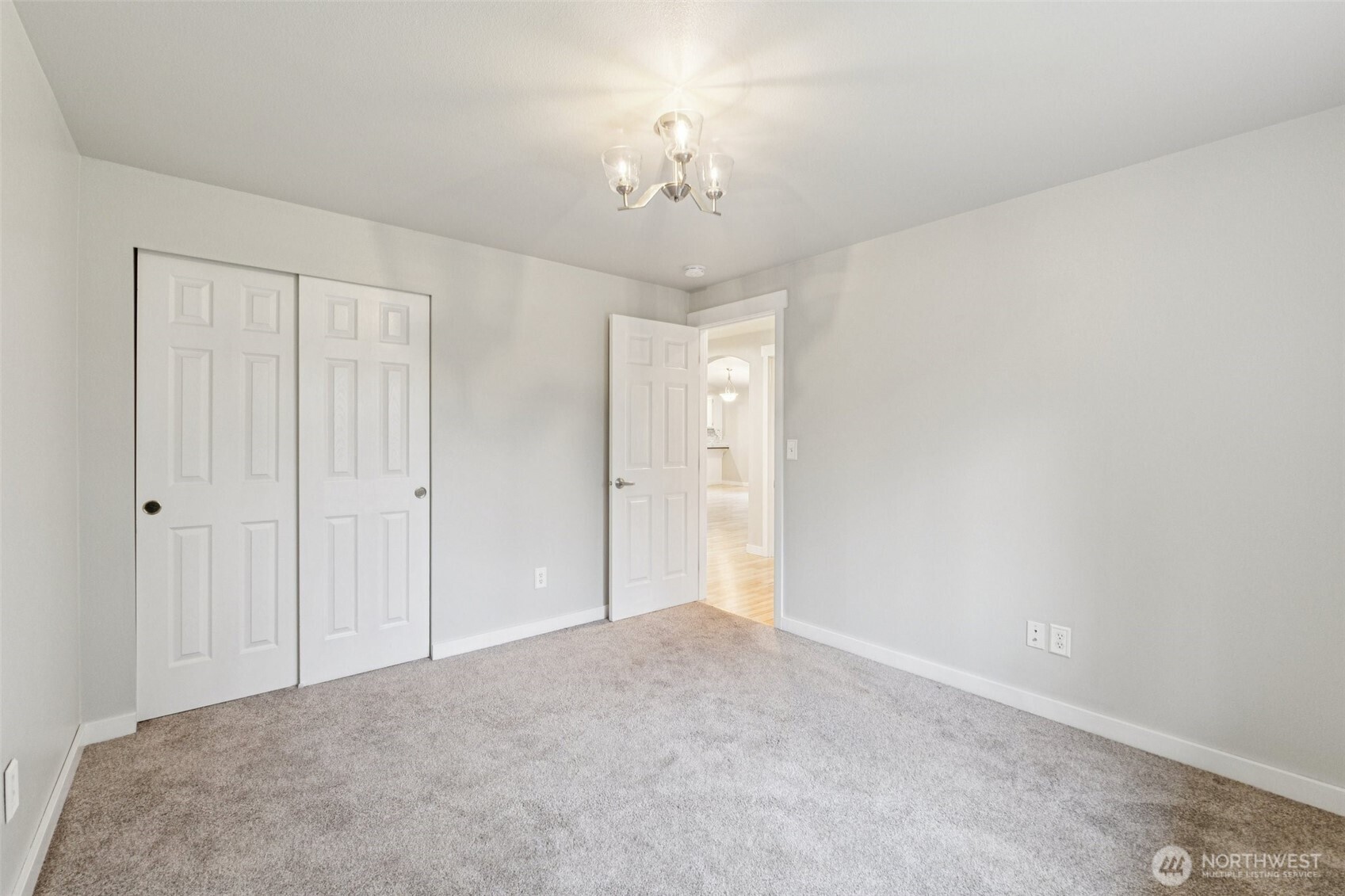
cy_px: 448
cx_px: 672
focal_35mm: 15
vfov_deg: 77.3
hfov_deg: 100.4
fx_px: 560
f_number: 9
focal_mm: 10
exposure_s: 1/2
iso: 250
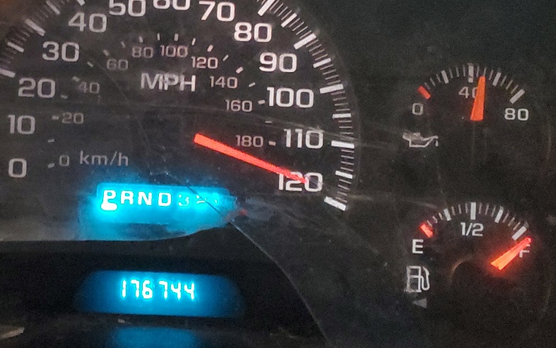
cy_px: 144
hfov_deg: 35.4
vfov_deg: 23.1
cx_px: 136
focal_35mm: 56
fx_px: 849
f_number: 1.5
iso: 597
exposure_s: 1/17
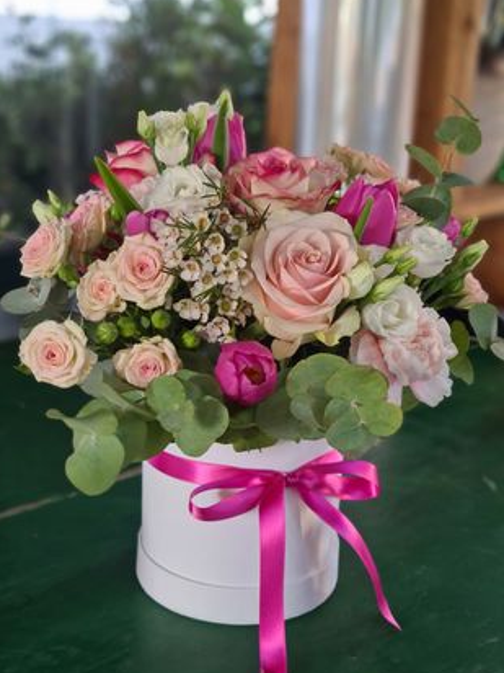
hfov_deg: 48.2
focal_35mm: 29
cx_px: 246
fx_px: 563
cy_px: 338
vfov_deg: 61.7
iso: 64
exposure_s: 1/50
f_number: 2
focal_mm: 5.9
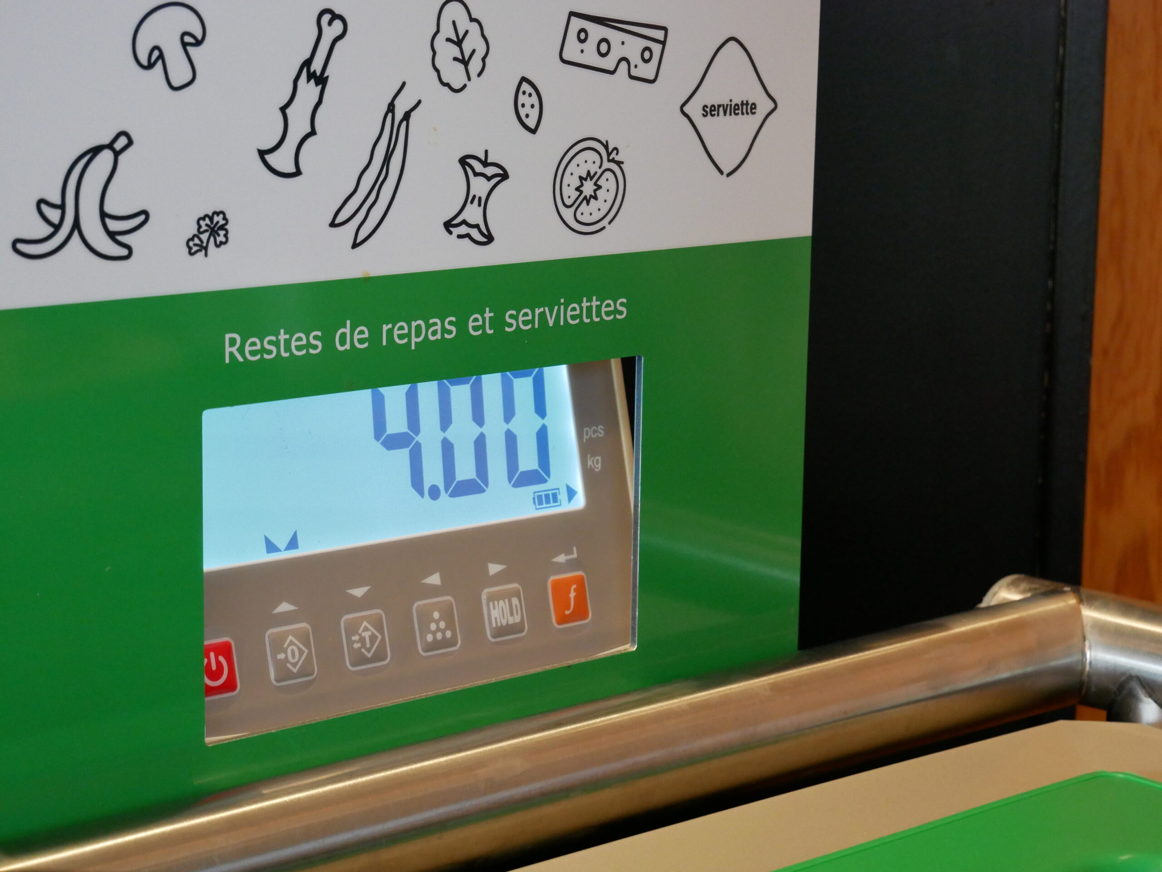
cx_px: 581
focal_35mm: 80
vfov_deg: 18.4
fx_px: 2686
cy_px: 436
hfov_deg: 24.4
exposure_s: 1/100
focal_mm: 40
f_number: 5.5
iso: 2000
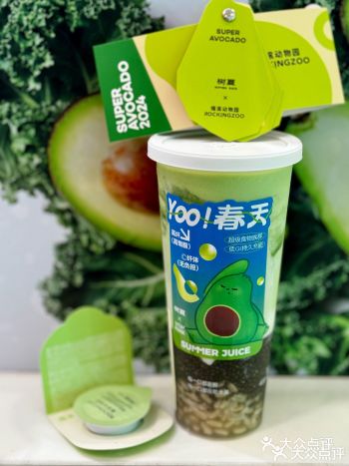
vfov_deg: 39.7
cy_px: 233
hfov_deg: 30.3
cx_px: 174
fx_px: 646
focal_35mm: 48
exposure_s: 1/100
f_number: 1.78
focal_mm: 6.86
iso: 80
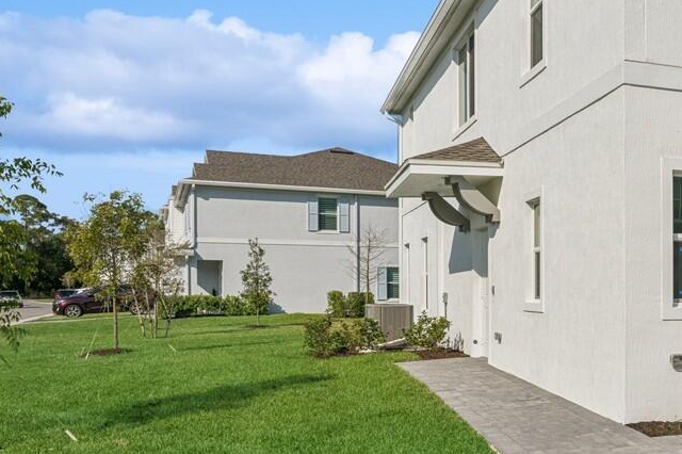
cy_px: 258
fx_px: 795
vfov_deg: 31.8
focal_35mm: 42
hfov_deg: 41.6
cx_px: 650
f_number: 8
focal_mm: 16.8
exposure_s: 1/1250
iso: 160
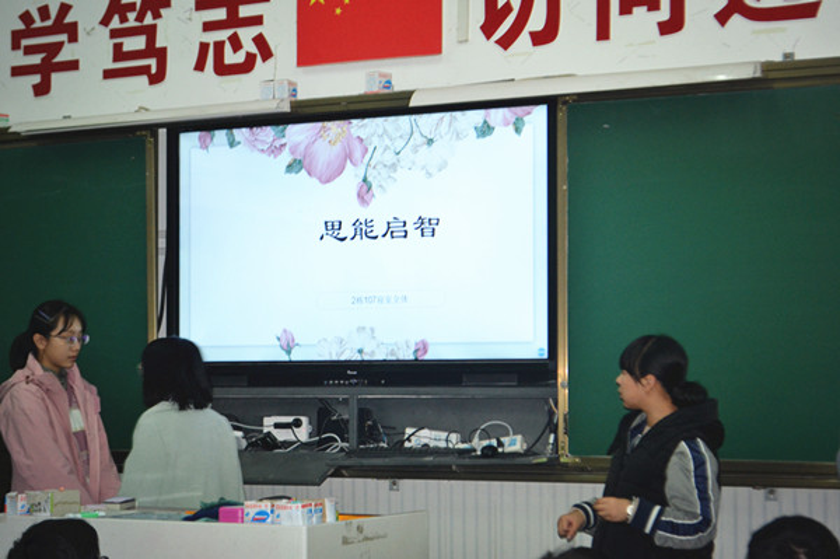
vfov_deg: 16.5
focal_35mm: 82
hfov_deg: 24.6
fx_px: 1923
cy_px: 280
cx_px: 420
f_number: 5.6
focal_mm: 55
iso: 1100
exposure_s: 1/60
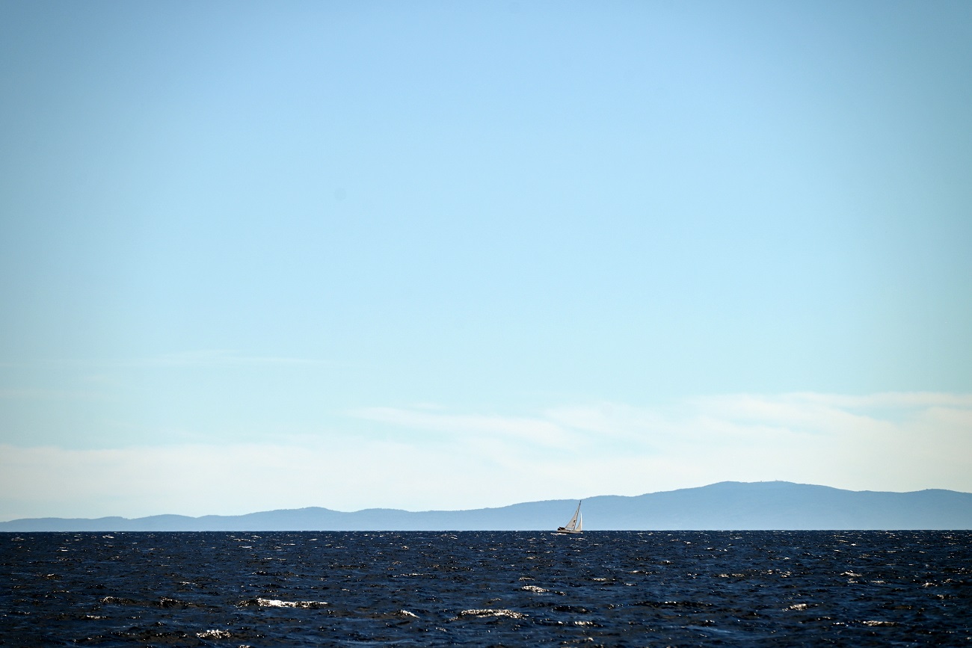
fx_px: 5940
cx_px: 486
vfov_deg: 6.2
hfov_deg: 9.4
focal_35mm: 220
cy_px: 324
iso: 100
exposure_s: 1/1600
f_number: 7.1
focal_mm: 220
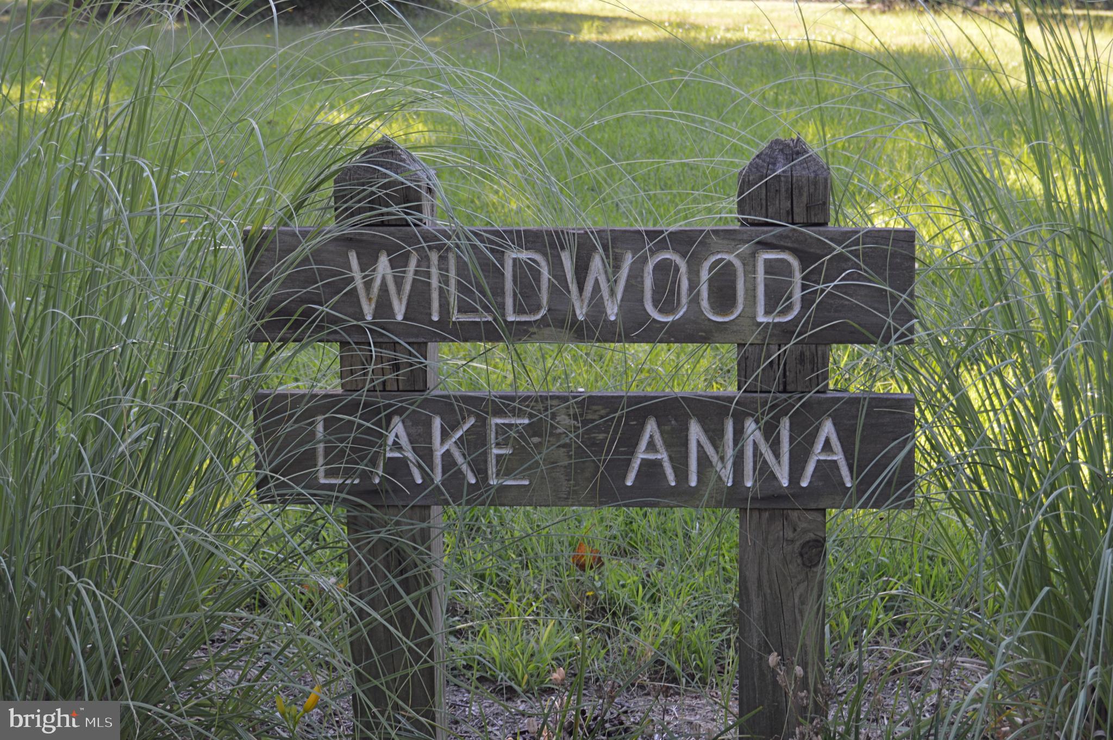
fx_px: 2224
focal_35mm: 72
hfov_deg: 28.1
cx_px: 556
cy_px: 370
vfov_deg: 18.9
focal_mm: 48
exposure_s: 1/125
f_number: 5.6
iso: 220
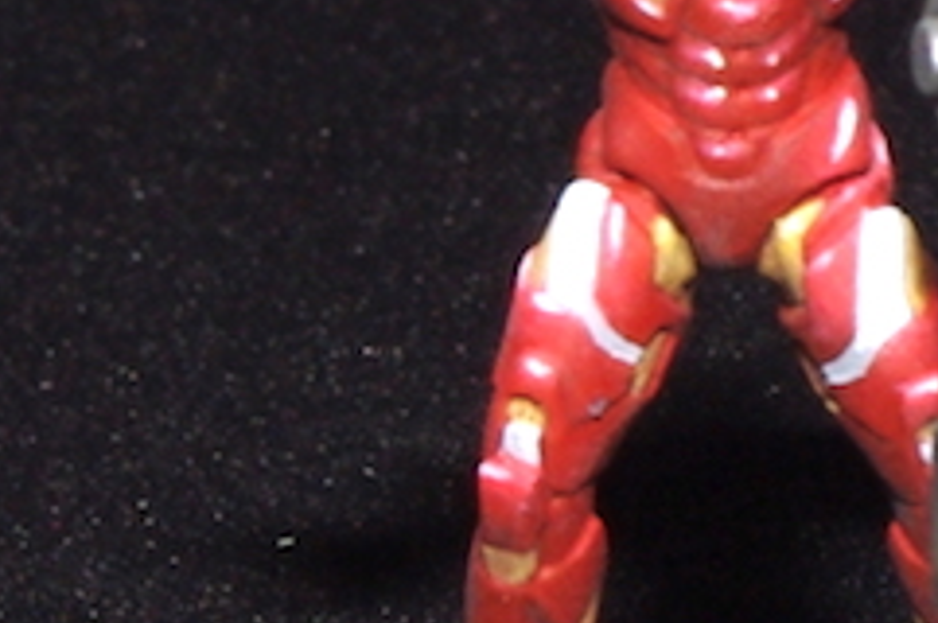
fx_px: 11345
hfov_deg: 4.7
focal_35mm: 436
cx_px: 1911
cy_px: 236
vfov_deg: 3.1
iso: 400
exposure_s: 1/40
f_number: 14
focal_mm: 55
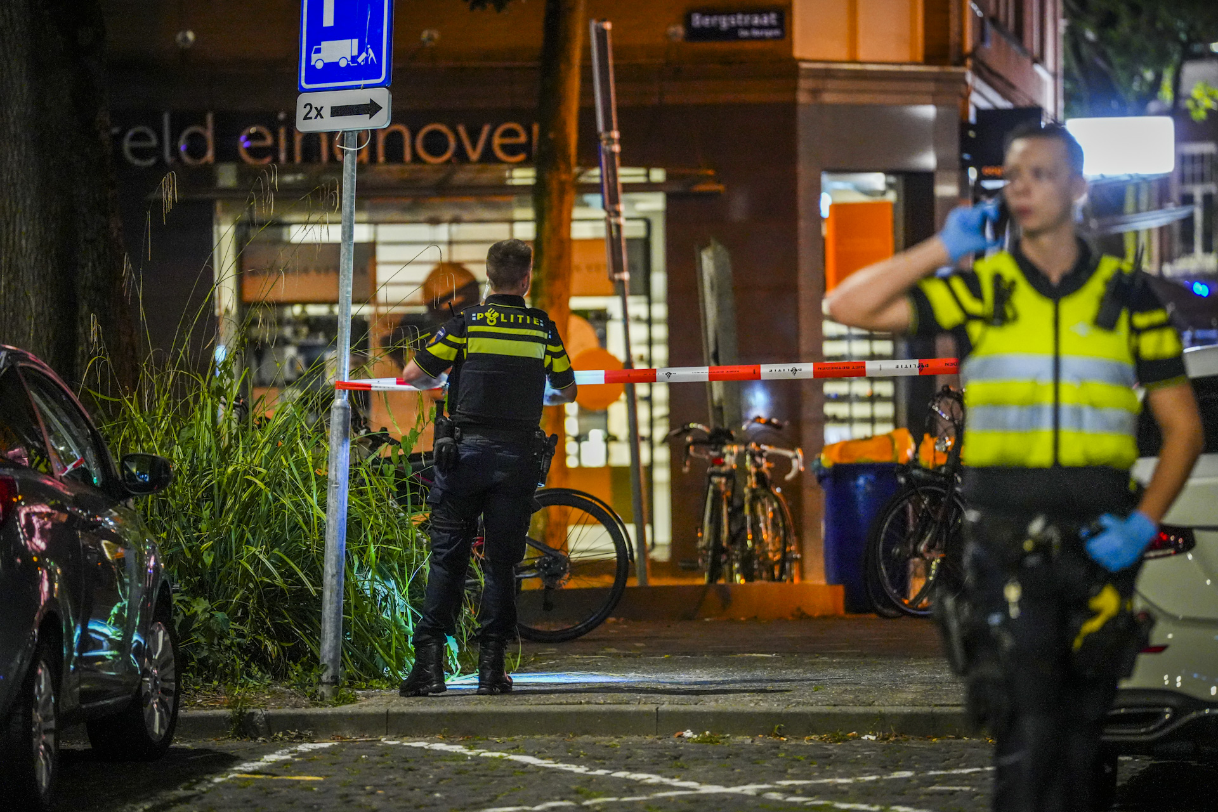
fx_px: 6766
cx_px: 609
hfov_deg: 10.3
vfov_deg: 6.9
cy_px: 406
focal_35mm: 200
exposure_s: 1/30
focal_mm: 200
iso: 6400
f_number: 2.8
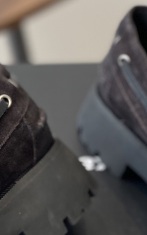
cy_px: 171
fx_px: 583
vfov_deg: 22.6
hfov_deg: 14.0
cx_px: -30
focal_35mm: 91
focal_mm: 4.25
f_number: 1.8
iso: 50
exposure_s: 1/122
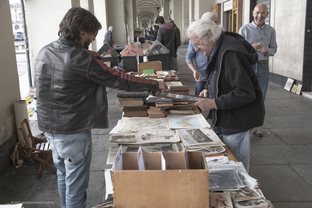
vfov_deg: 41.1
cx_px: 156
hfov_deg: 58.7
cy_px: 104
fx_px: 277
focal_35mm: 32
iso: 640
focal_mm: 21.2
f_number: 7.1
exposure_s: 1/125
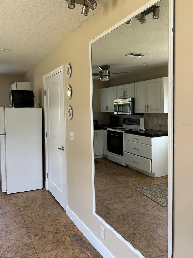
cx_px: 86
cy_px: 124
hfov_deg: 51.2
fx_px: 201
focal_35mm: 27
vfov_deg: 65.3
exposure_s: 1/121
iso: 100
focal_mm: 6.86
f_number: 1.78
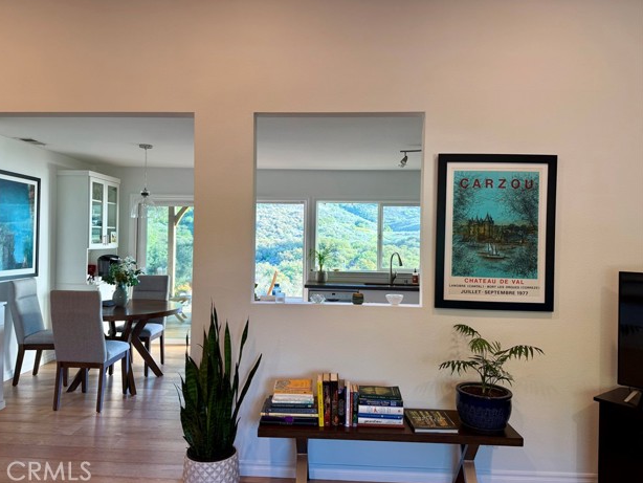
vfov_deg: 54.9
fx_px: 465
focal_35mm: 25
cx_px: 309
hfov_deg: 69.3
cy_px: 235
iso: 100
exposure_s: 1/120
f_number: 1.78
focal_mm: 6.76
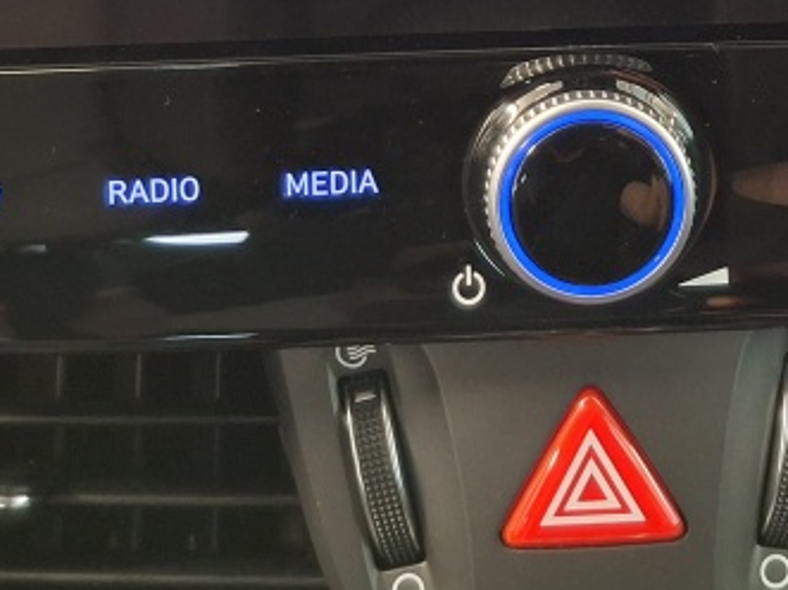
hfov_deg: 25.0
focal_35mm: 77
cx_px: 593
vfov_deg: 17.9
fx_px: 1752
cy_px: -165
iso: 500
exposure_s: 1/25
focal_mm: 4.69
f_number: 1.8
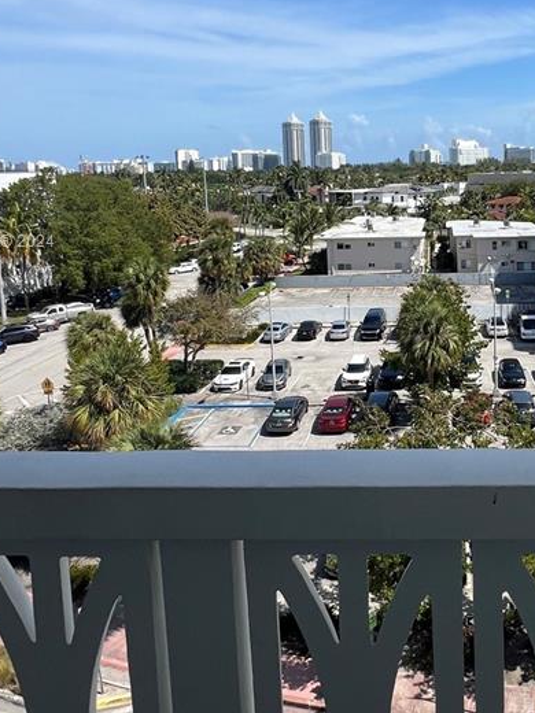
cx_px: 421
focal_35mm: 30
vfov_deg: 58.7
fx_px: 618
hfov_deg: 44.7
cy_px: 243
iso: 32
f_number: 1.8
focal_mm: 1.57
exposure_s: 1/2137
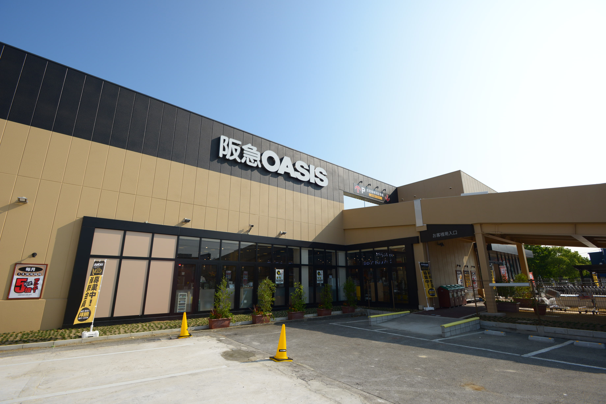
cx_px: 303
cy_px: 202
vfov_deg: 70.5
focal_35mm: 17
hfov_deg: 93.3
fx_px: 286
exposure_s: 1/500
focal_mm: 17
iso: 200
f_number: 9
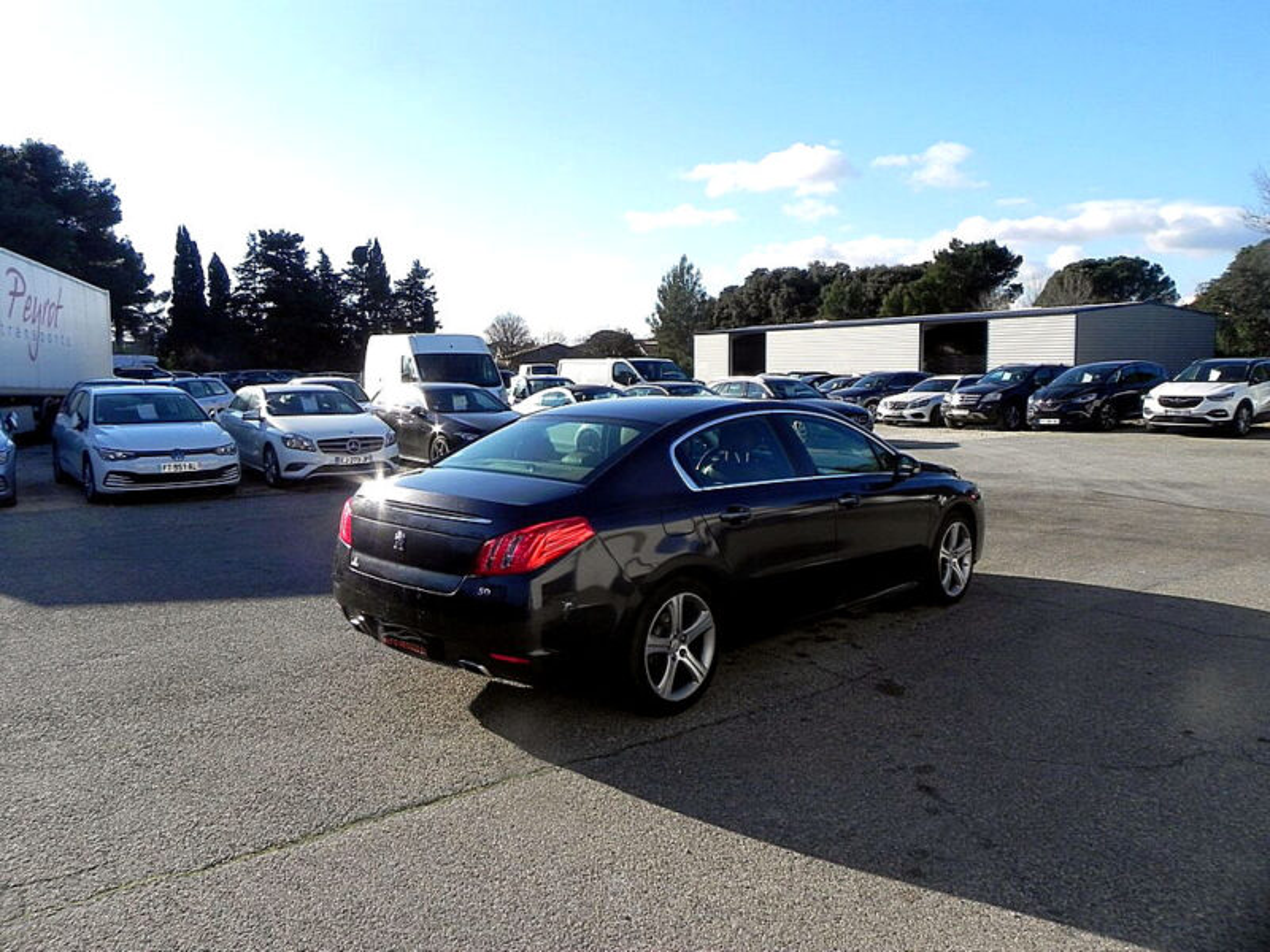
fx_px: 954
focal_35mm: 26
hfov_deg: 67.3
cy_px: 476
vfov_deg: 53.1
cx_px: 635
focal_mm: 4.6
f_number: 6.3
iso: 160
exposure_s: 1/370
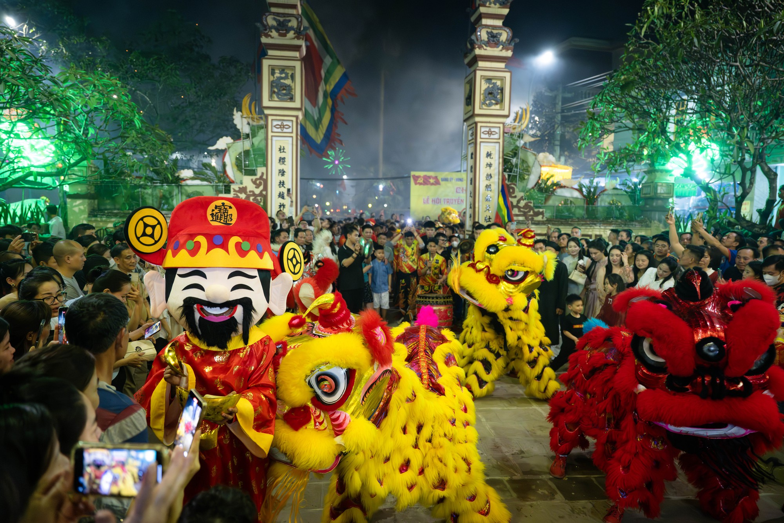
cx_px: 392
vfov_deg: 53.1
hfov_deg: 73.7
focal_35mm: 24
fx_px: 523
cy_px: 262
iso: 12800
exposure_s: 1/250
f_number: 2.8
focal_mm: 24
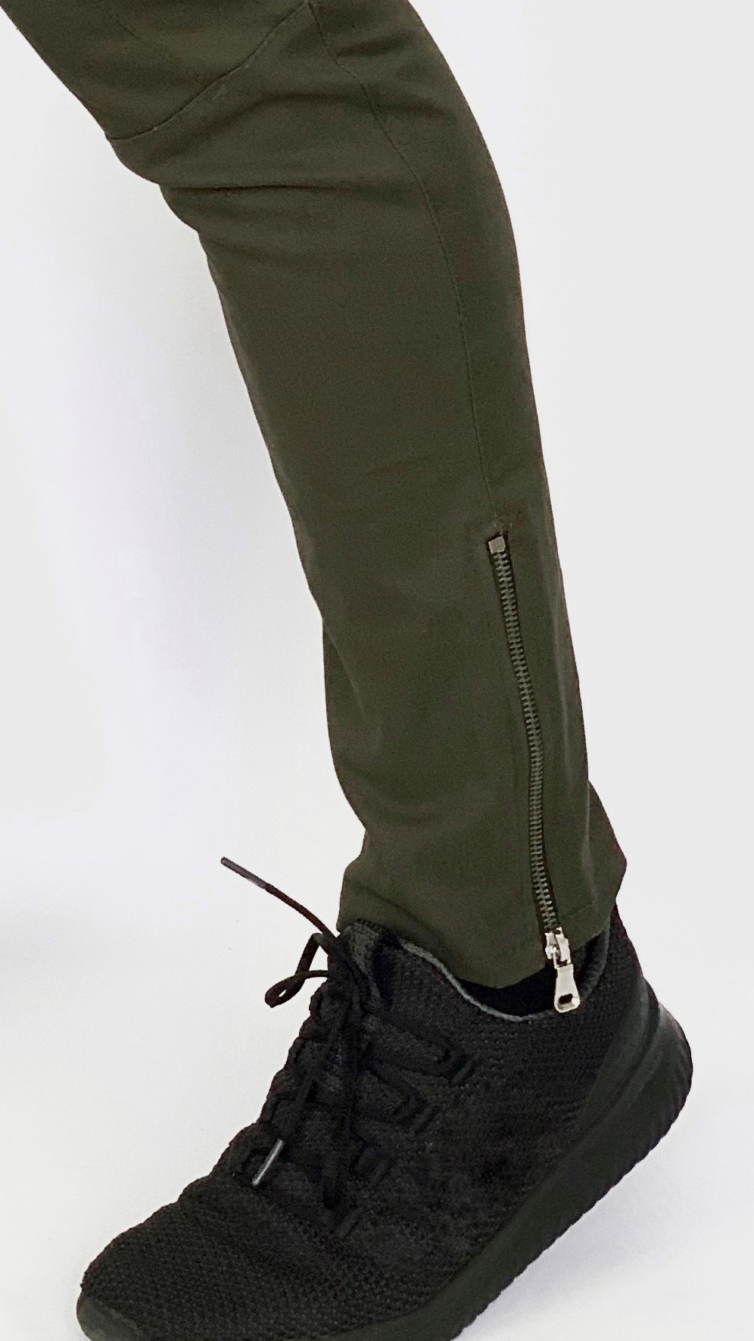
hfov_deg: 9.3
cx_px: -180
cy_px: -33
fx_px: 4586
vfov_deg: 16.3
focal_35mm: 129
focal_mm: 6
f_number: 2.4
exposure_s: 1/122
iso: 64
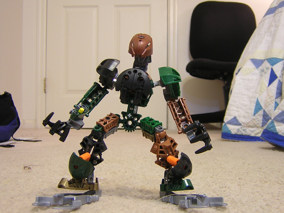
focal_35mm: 49
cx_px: 154
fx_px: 402
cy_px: 109
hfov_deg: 38.9
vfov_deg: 29.7
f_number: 2.8
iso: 100
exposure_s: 1/4.8
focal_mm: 5.6
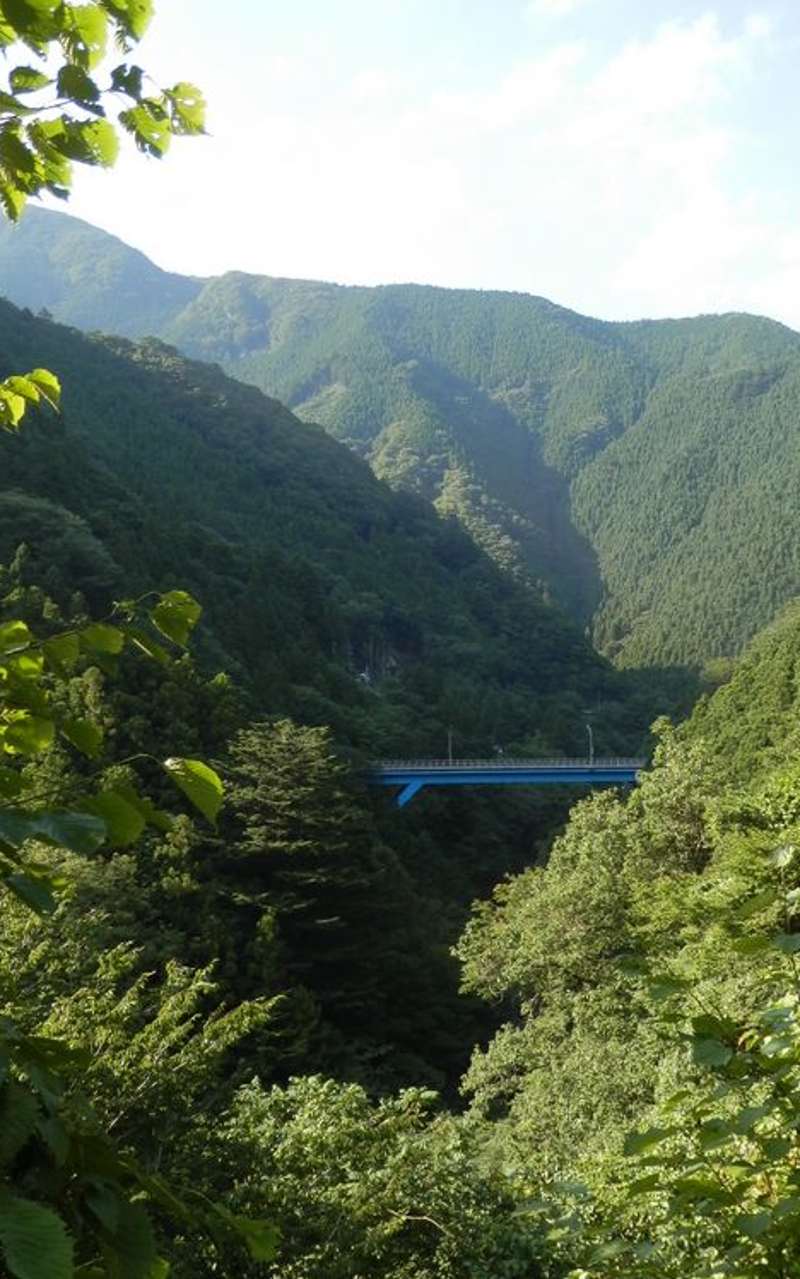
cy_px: 670
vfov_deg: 56.7
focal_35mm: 34
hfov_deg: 37.2
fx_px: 1185
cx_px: 453
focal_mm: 5.5
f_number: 3.3
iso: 80
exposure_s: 1/250
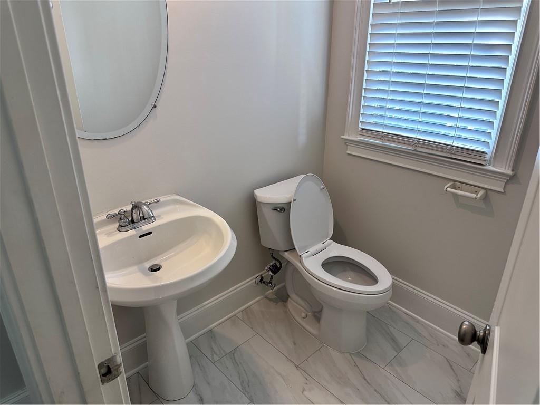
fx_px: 374
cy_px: 202
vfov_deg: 56.8
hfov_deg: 71.6
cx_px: 270
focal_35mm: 24
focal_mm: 6.86
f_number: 1.78
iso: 200
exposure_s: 1/60
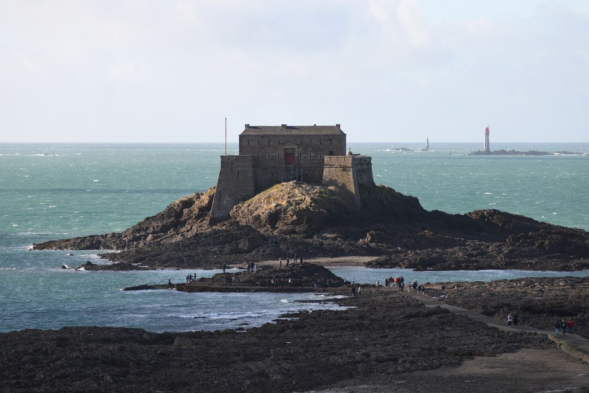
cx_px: 295
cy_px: 197
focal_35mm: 181
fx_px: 2961
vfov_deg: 7.6
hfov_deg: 11.4
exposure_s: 1/500
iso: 100
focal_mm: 180
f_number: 5
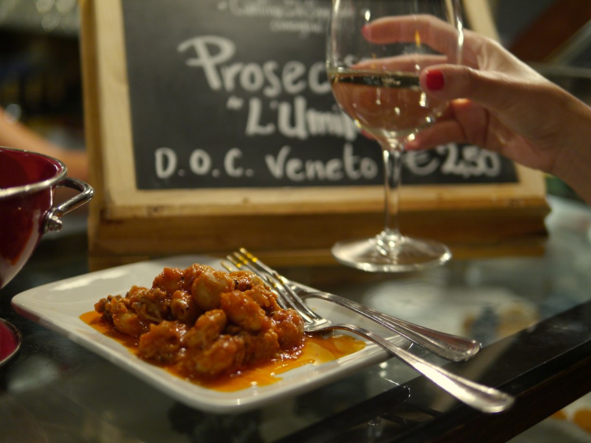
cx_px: 296
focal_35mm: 50
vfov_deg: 29.1
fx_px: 854
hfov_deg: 38.2
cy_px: 222
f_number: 1.4
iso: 800
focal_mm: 25
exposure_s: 1/125
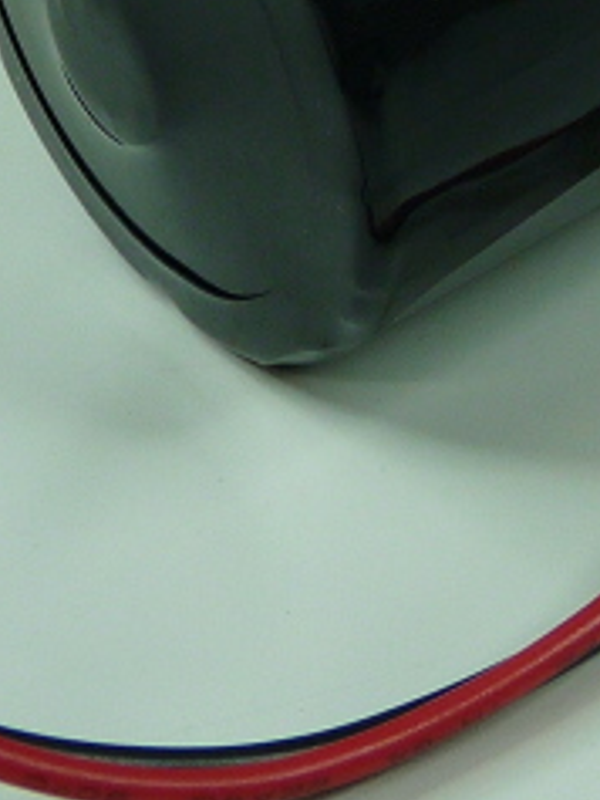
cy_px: 41
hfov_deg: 11.0
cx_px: 442
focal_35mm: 135
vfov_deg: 14.4
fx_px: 3117
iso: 100
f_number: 2.8
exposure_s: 1/100
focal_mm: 5
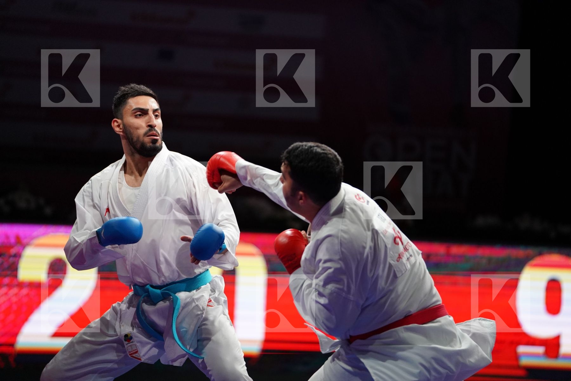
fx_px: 2712
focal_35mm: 171
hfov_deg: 12.0
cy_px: 190
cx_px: 286
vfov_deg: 8.0
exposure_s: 1/1000
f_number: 2.8
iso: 3200
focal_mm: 171
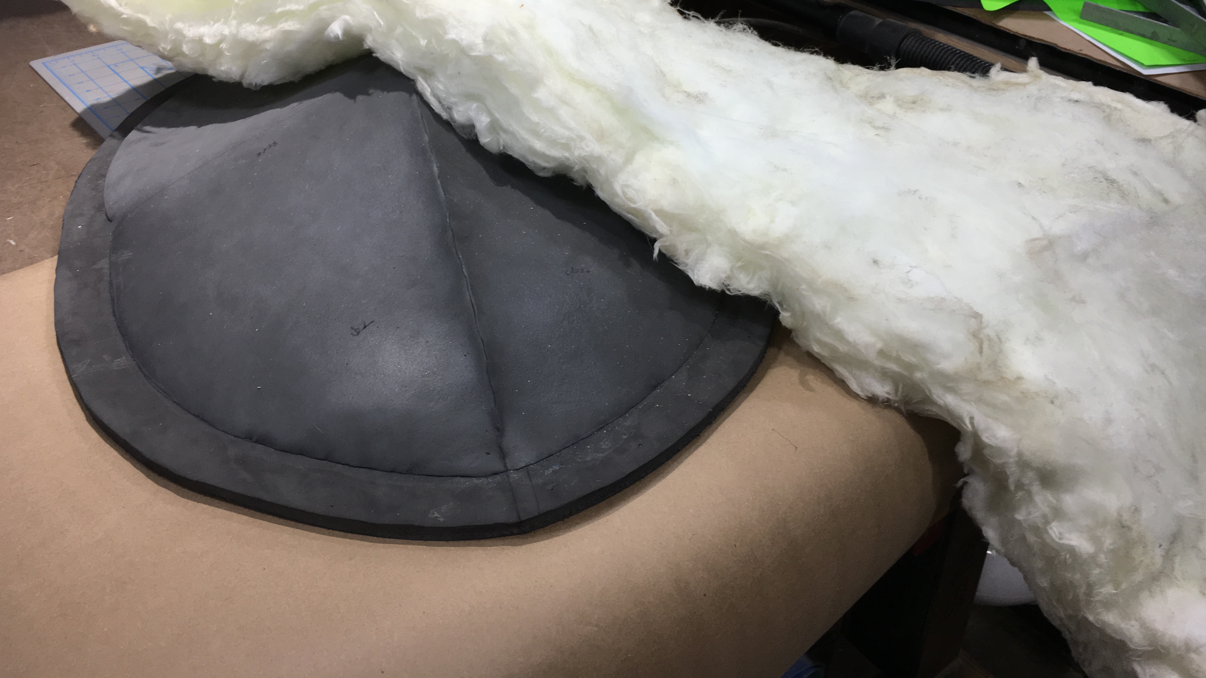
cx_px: 605
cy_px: 215
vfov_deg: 35.2
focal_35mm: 33
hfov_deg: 59.5
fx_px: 1055
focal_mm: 4.15
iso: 32
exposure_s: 1/60
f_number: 2.2
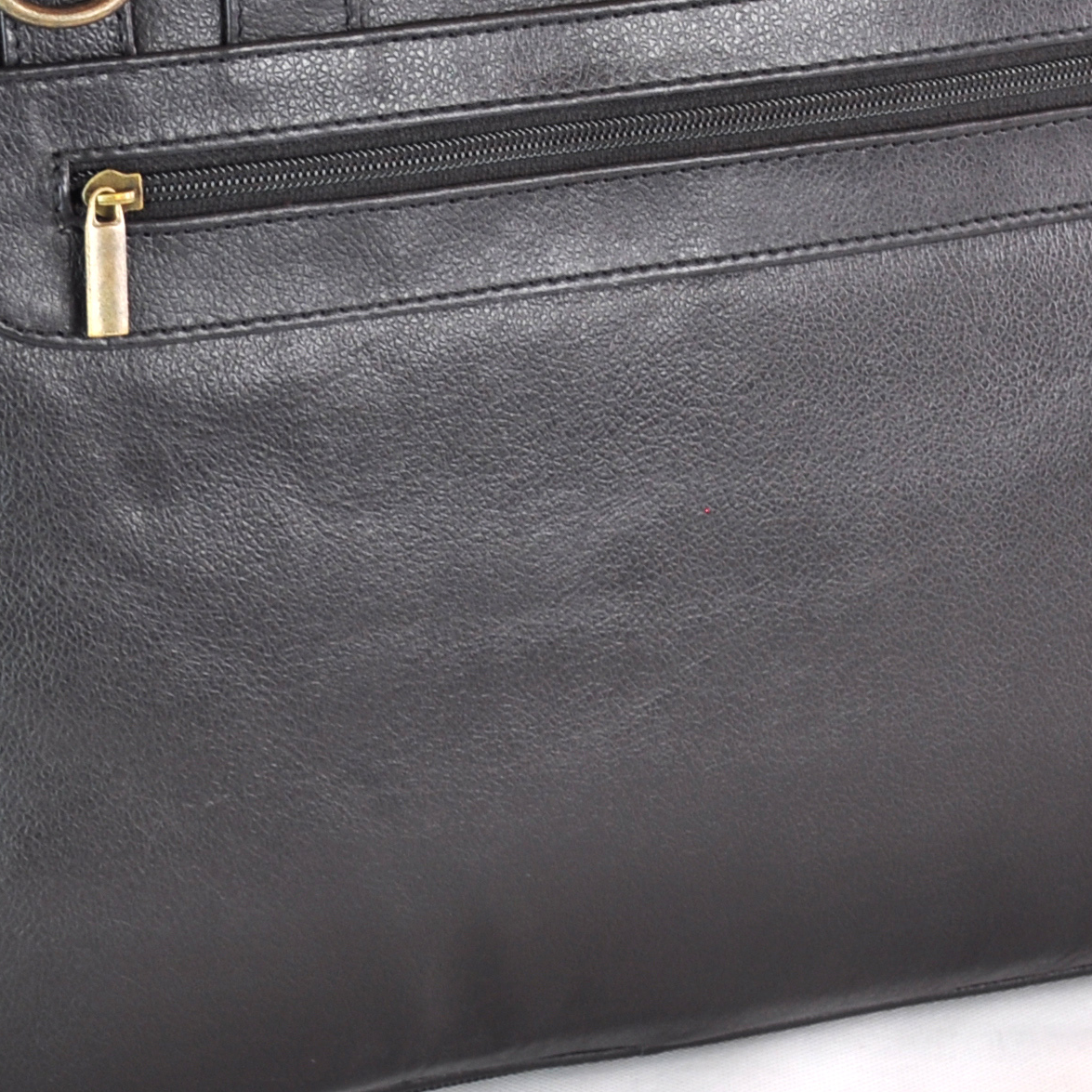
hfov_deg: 11.1
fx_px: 5639
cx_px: 605
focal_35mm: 158
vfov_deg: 11.0
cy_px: 126
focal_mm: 34
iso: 125
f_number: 5.6
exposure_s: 1/25
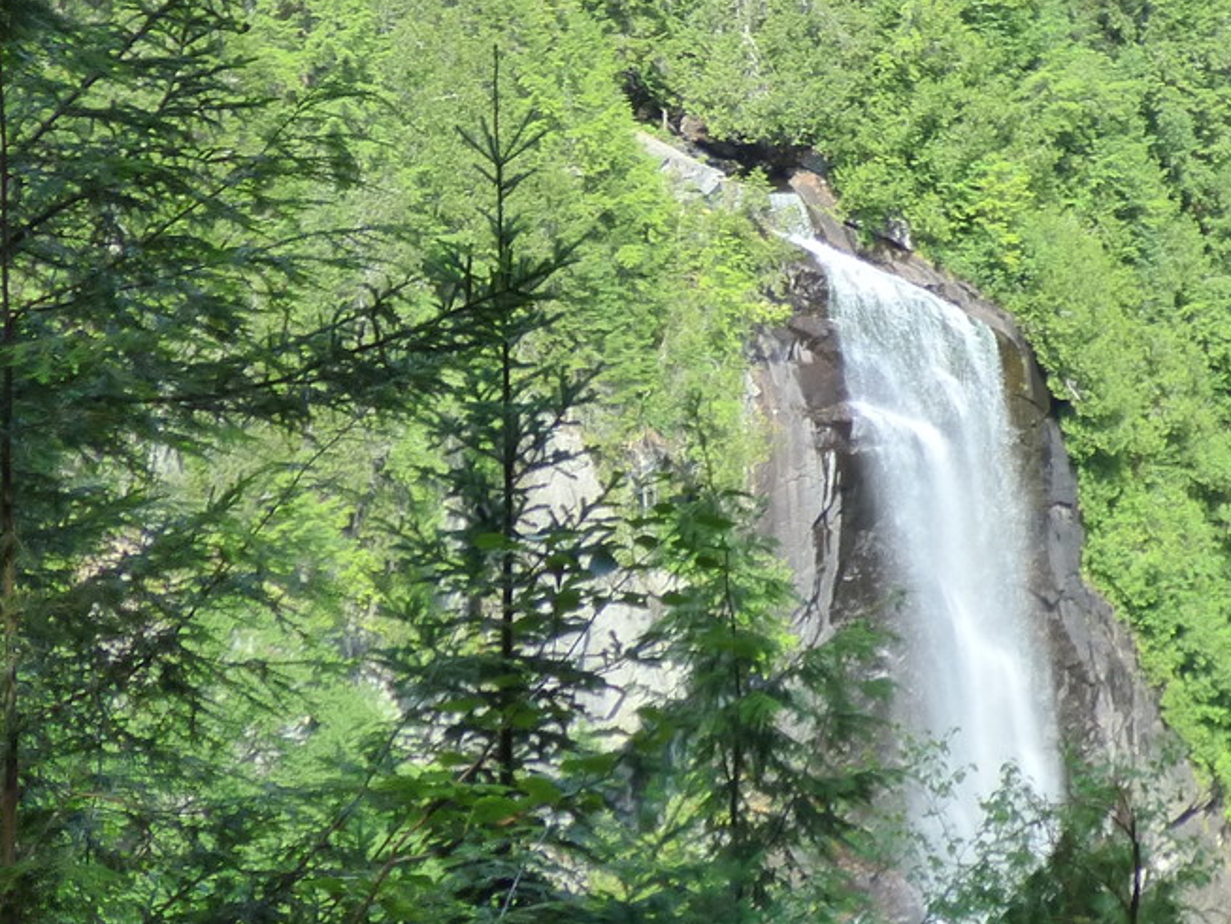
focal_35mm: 98
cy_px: 183
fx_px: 3486
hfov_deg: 20.0
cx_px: 786
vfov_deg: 15.0
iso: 200
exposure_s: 1/400
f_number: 3.3
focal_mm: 5.53
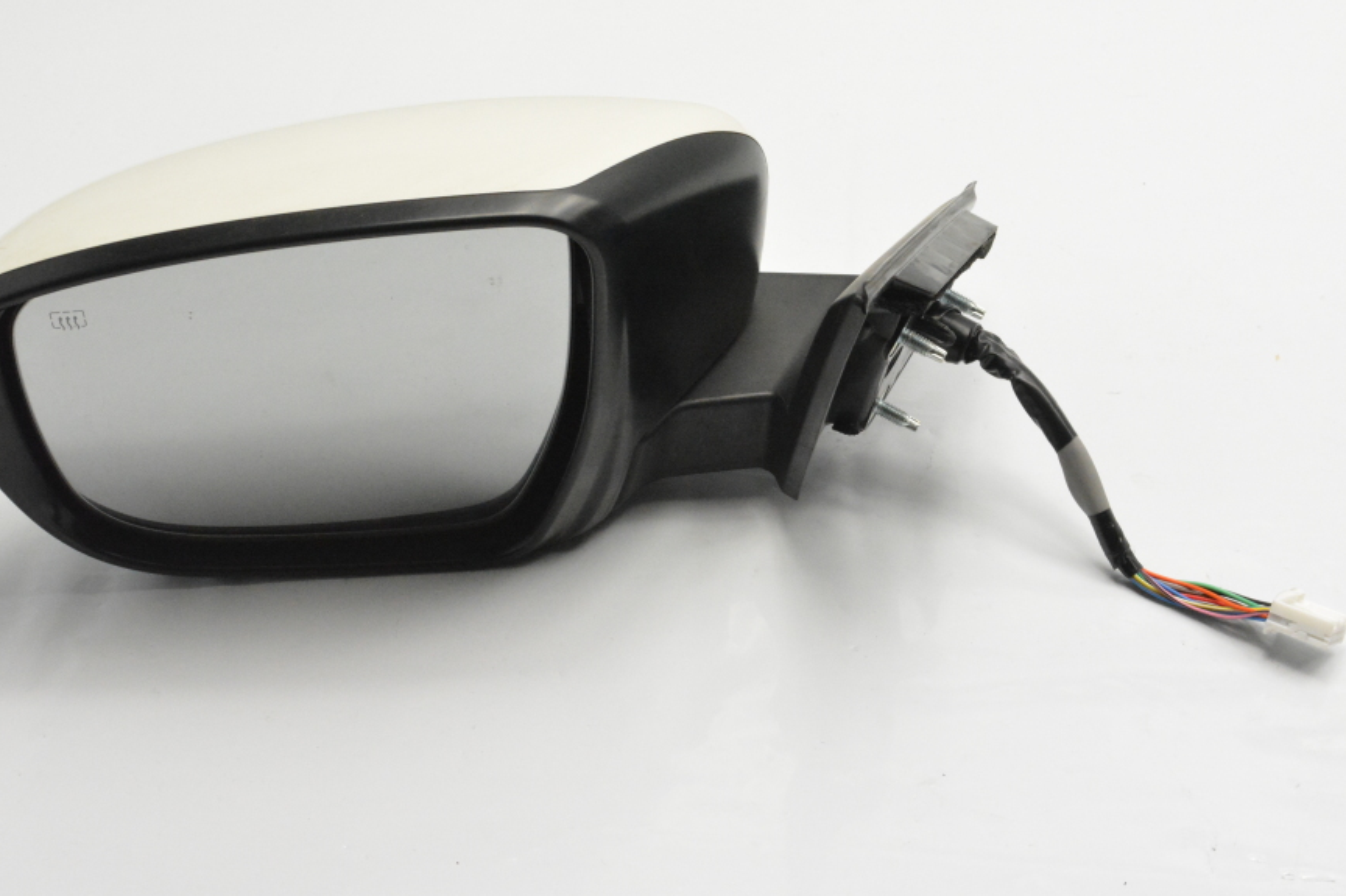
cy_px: 390
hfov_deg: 31.4
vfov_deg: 21.2
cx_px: 584
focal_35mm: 64
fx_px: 2391
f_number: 13
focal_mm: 36
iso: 6400
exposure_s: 1/640
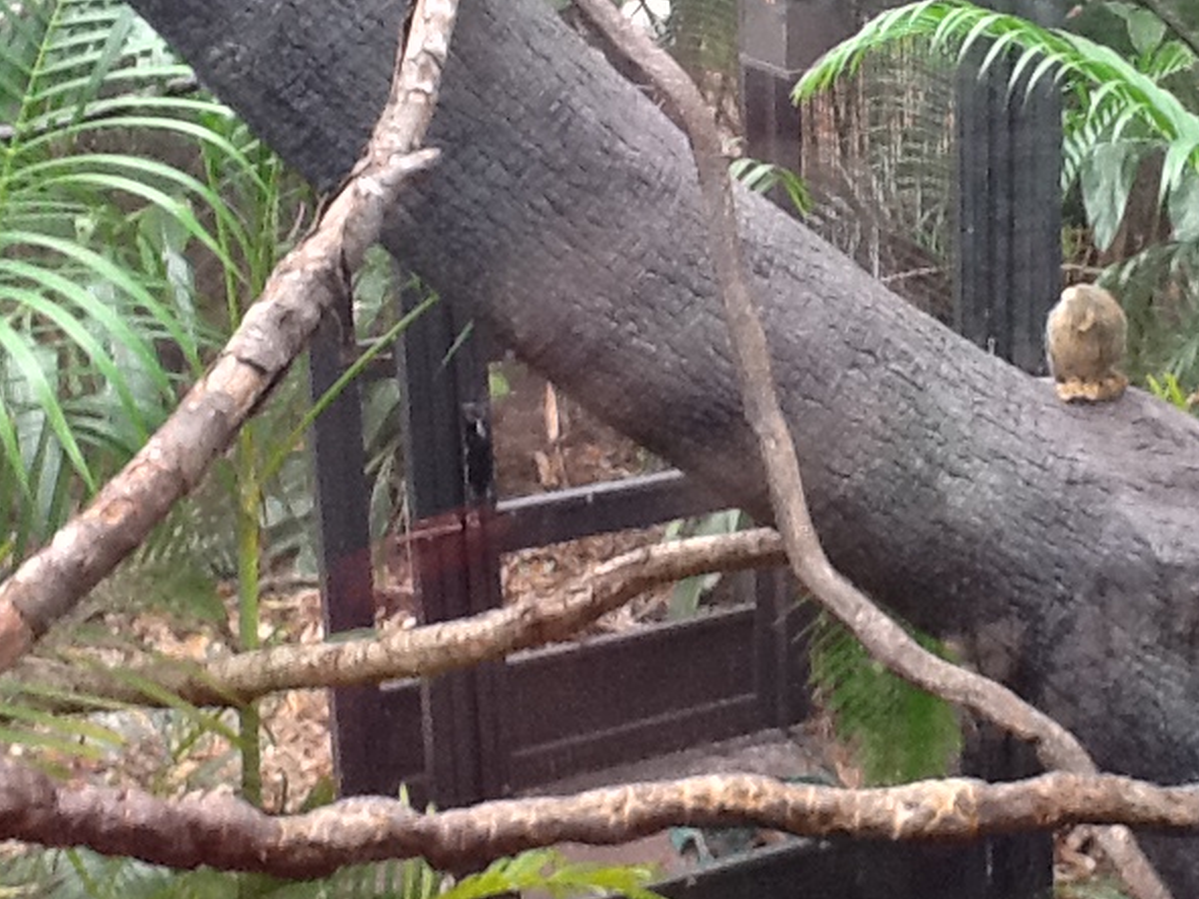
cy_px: 337
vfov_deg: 27.9
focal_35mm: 52
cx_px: 933
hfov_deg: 35.8
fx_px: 1801
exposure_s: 1/30
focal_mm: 2.03
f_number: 2.4
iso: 125
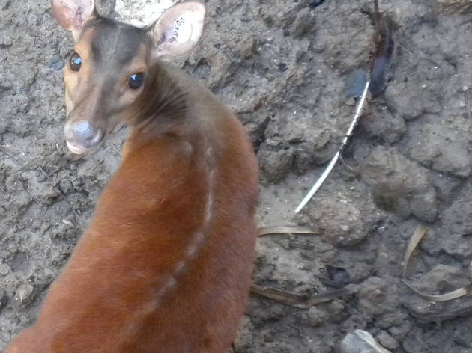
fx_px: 1281
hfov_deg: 20.3
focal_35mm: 94
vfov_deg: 15.7
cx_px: 6
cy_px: 180
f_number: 3.5
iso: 400
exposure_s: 1/42.8
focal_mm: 6.6
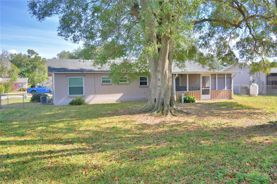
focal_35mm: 30
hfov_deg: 61.9
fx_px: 231
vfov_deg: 43.6
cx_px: 138
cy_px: 92
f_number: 5.6
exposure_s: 1/500
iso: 200
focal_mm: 20
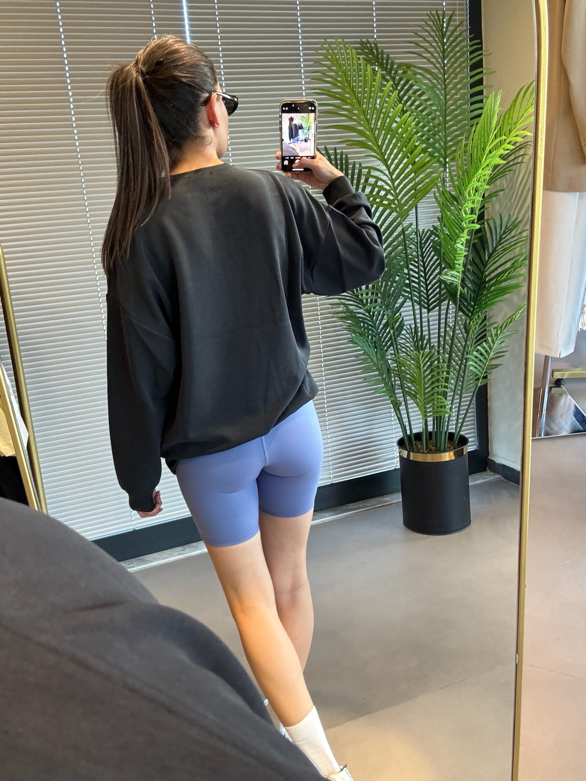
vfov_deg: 60.0
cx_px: 293
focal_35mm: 30
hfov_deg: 46.8
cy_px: 390
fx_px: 677
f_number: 1.9
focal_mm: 2.69
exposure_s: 1/60
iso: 125
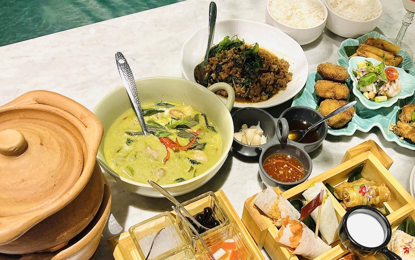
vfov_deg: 34.9
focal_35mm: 36
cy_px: 179
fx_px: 407
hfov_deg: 53.2
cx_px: 269
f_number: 1.5
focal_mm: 5.7
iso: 100
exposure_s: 1/60
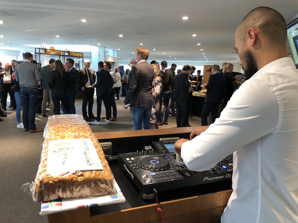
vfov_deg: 49.7
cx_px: 149
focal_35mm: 28
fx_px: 241
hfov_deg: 63.4
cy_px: 112
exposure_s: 1/29
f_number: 1.8
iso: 40
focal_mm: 4
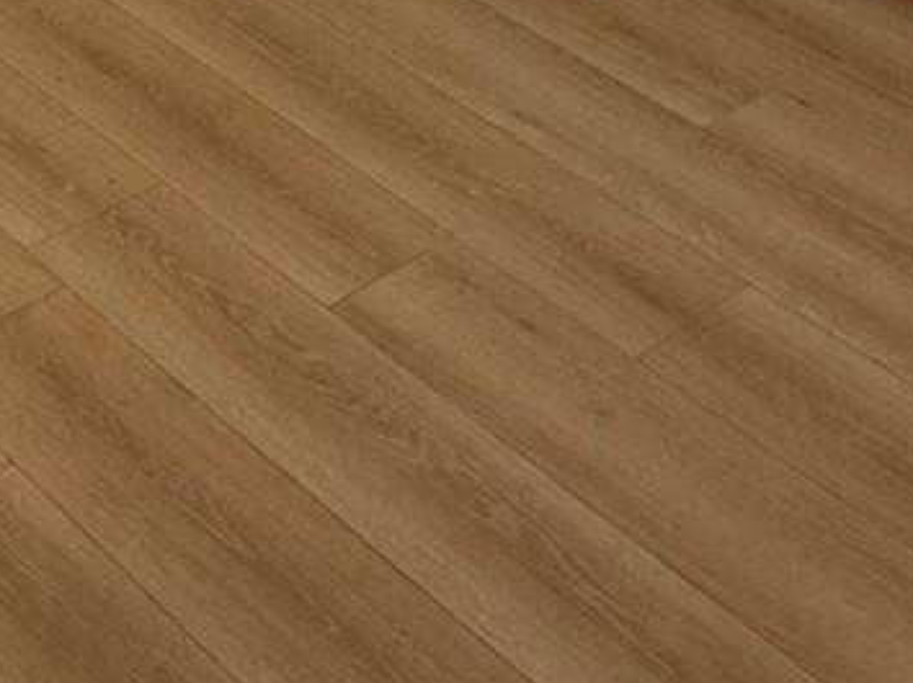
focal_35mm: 81
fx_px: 2135
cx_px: 0
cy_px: -407
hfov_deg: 23.2
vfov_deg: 16.3
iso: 160
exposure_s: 1/60
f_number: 2.2
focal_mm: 2.22
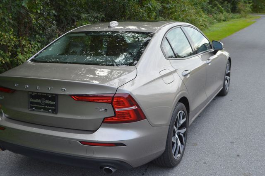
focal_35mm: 44
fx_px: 320
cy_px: 88
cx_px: 132
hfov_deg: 45.0
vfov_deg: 30.7
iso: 200
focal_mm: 29
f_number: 5.6
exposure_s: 1/125
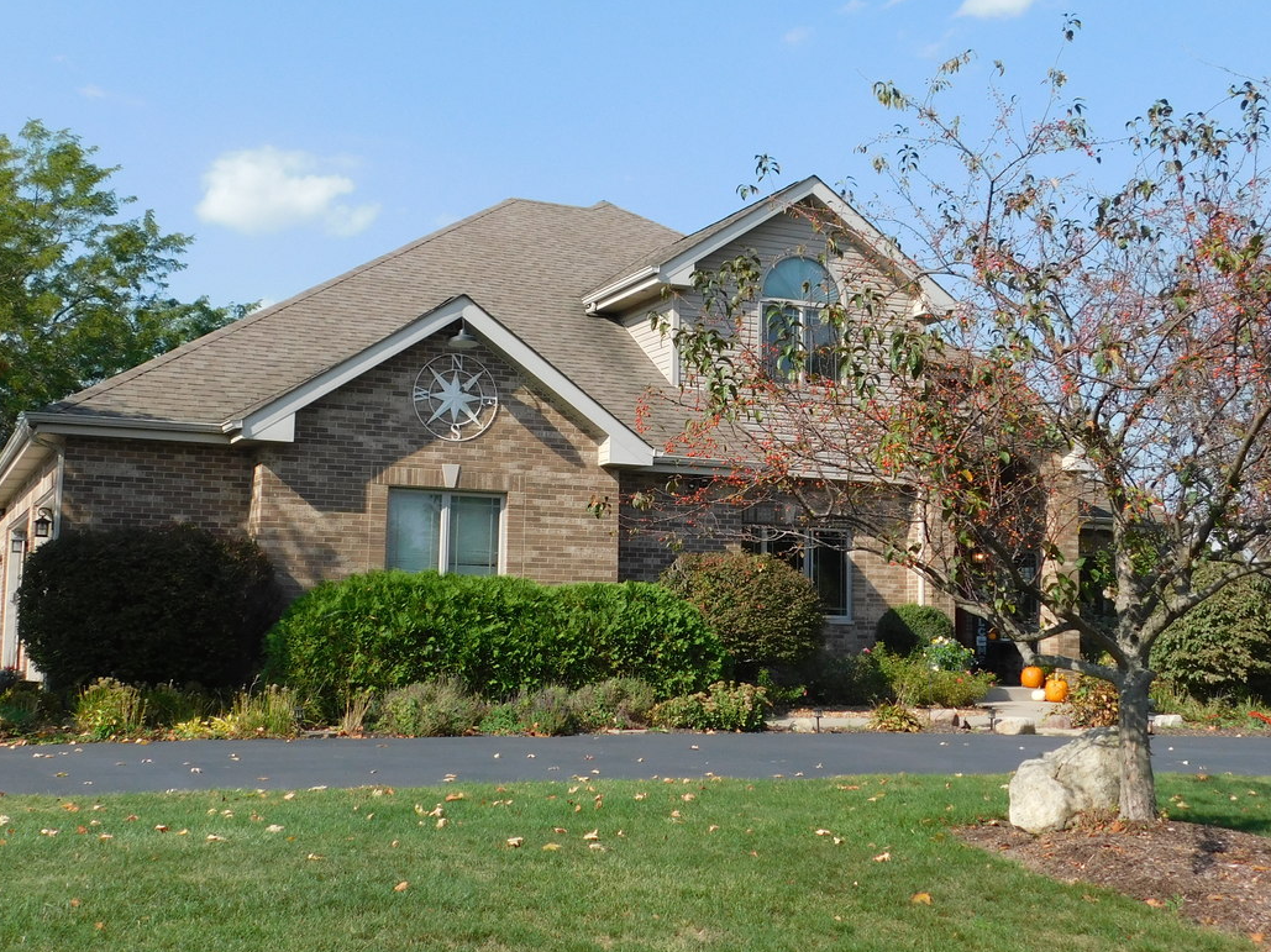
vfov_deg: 34.3
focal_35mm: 42
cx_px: 640
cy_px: 447
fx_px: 1542
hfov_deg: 44.8
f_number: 3.2
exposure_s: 1/1000
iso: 125
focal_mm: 5.3
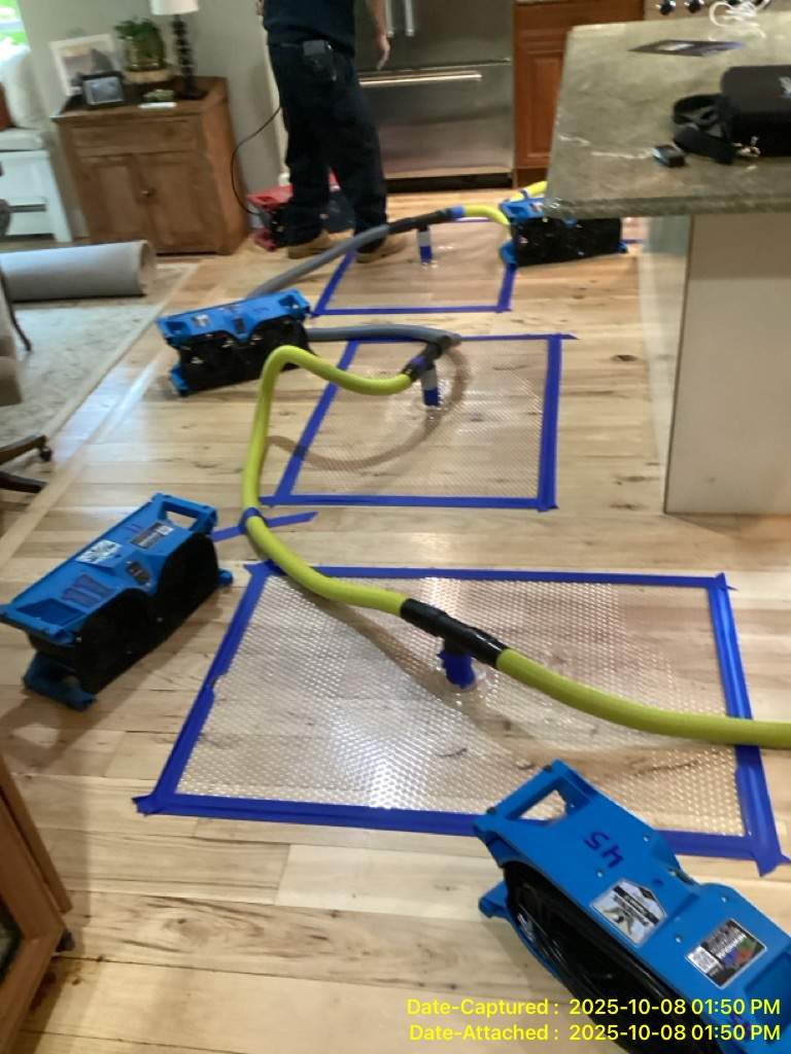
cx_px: 396
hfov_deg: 45.4
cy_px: 527
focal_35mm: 31
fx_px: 944
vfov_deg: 58.4
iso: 400
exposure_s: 1/40
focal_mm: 3.3
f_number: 2.4
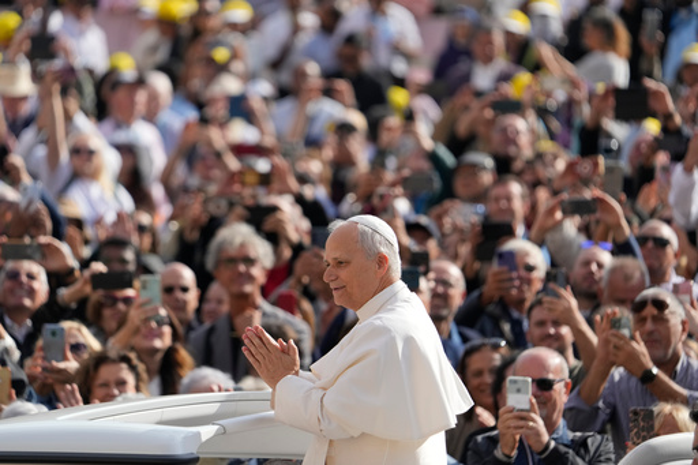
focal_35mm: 452
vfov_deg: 3.0
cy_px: 232
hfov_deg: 4.6
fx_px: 8760
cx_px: 349
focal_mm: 452
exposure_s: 1/4000
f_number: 6.3
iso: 1000
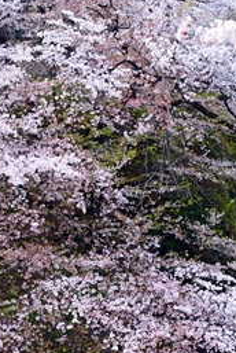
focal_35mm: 143
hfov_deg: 9.6
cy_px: 236
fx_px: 1402
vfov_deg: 14.3
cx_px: 119
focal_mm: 92
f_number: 6.3
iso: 200
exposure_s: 1/160
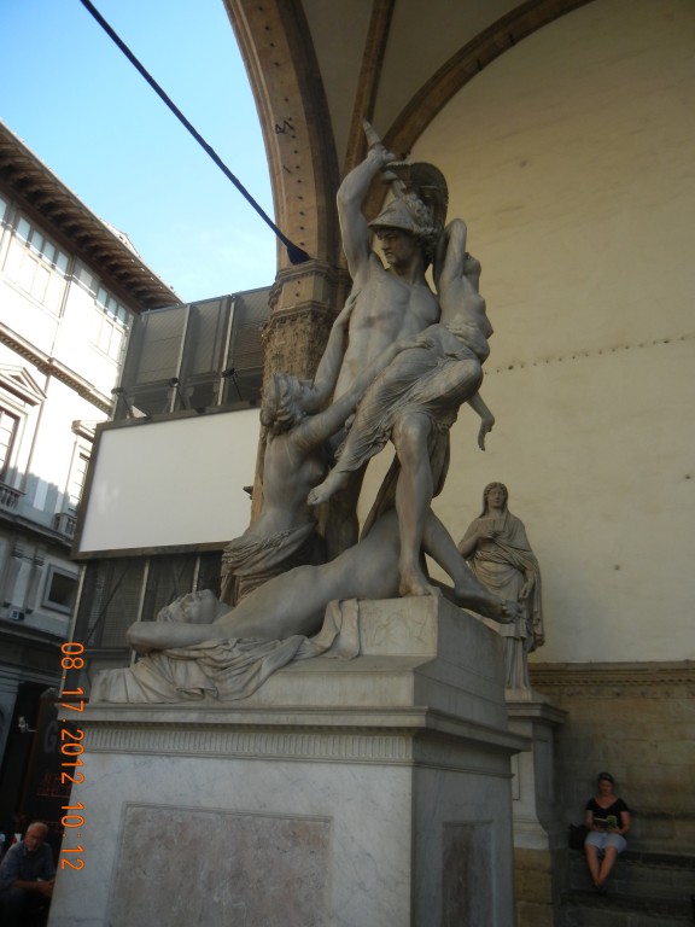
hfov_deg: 46.8
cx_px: 348
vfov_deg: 60.0
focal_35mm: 30
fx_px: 803
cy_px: 464
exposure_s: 1/342
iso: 160
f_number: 3.5
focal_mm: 5.4
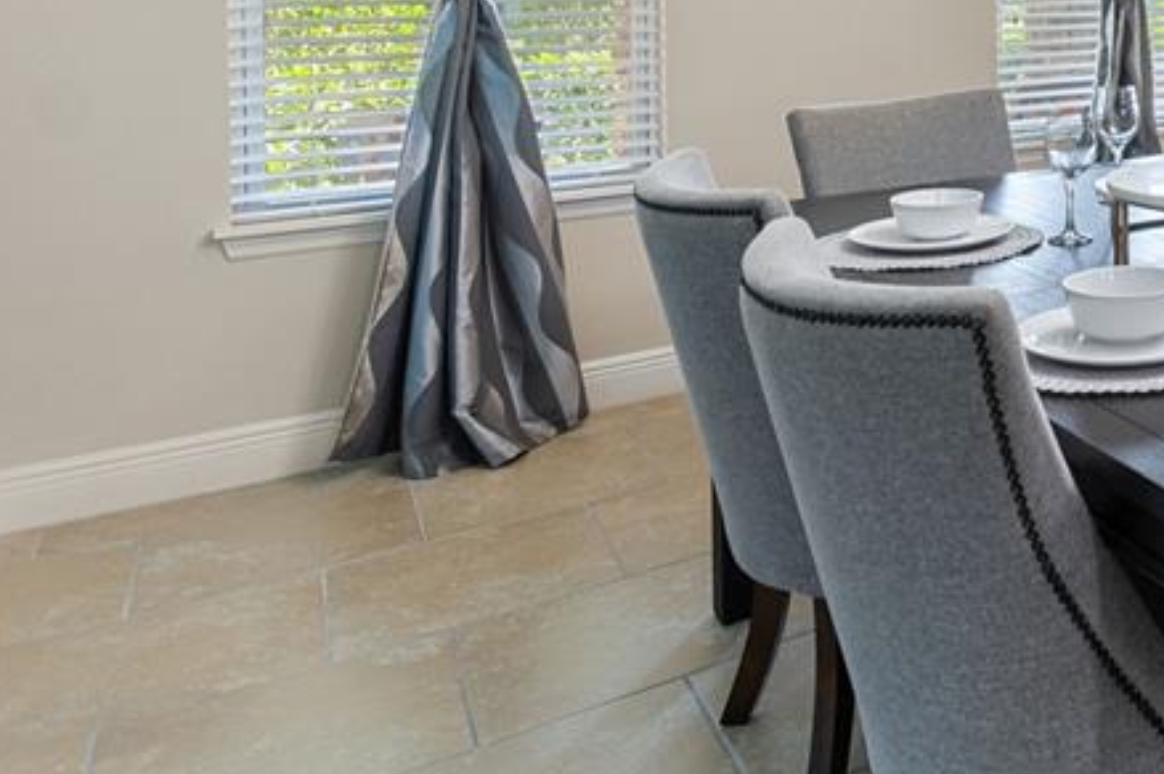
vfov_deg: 33.7
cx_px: 1326
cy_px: -40
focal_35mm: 35
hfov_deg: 41.4
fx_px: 1131
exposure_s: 1/13
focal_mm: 10
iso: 400
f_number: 4.5
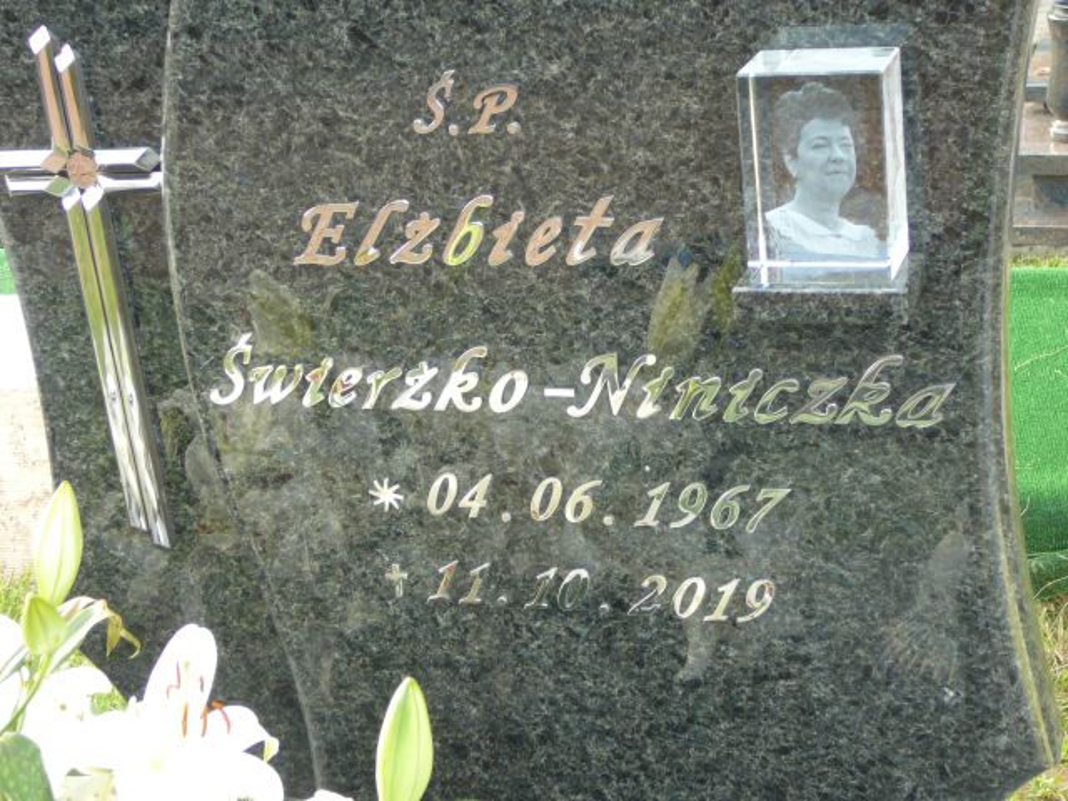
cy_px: 400
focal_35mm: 61
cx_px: 534
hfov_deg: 31.7
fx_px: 1882
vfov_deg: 24.0
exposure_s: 1/40
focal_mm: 9.1
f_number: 3.6
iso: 100
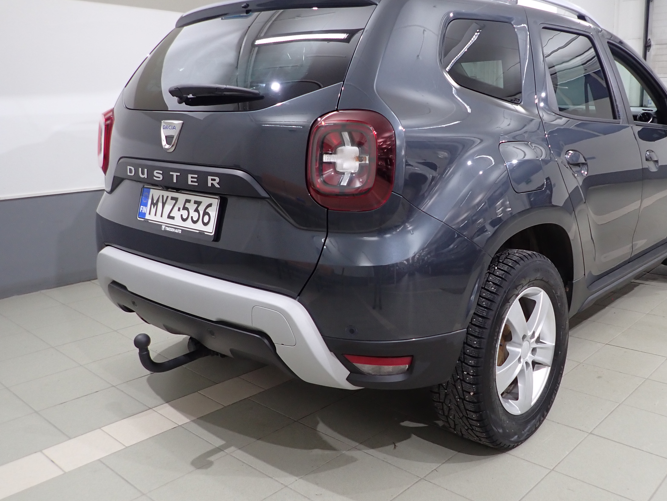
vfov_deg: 44.1
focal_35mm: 32
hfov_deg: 56.2
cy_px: 215
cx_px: 415
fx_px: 617
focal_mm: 4.5
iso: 200
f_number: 2
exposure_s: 1/50
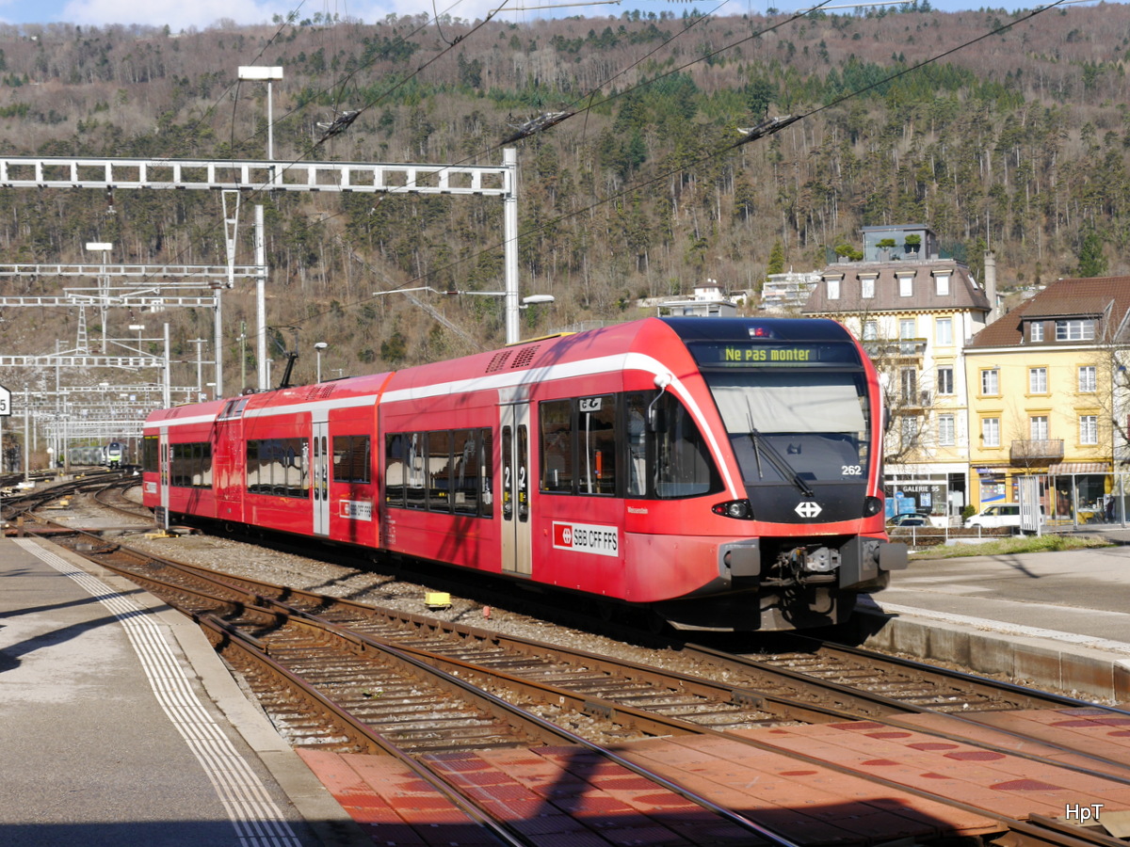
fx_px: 2024
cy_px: 424
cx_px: 565
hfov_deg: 31.2
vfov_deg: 23.7
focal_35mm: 62
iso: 160
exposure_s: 1/320
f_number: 8
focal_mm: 31
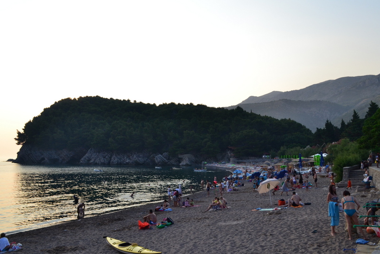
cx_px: 190
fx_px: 285
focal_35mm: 27
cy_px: 127
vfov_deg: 48.0
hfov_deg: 67.4
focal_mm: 18
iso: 400
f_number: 10
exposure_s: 1/200
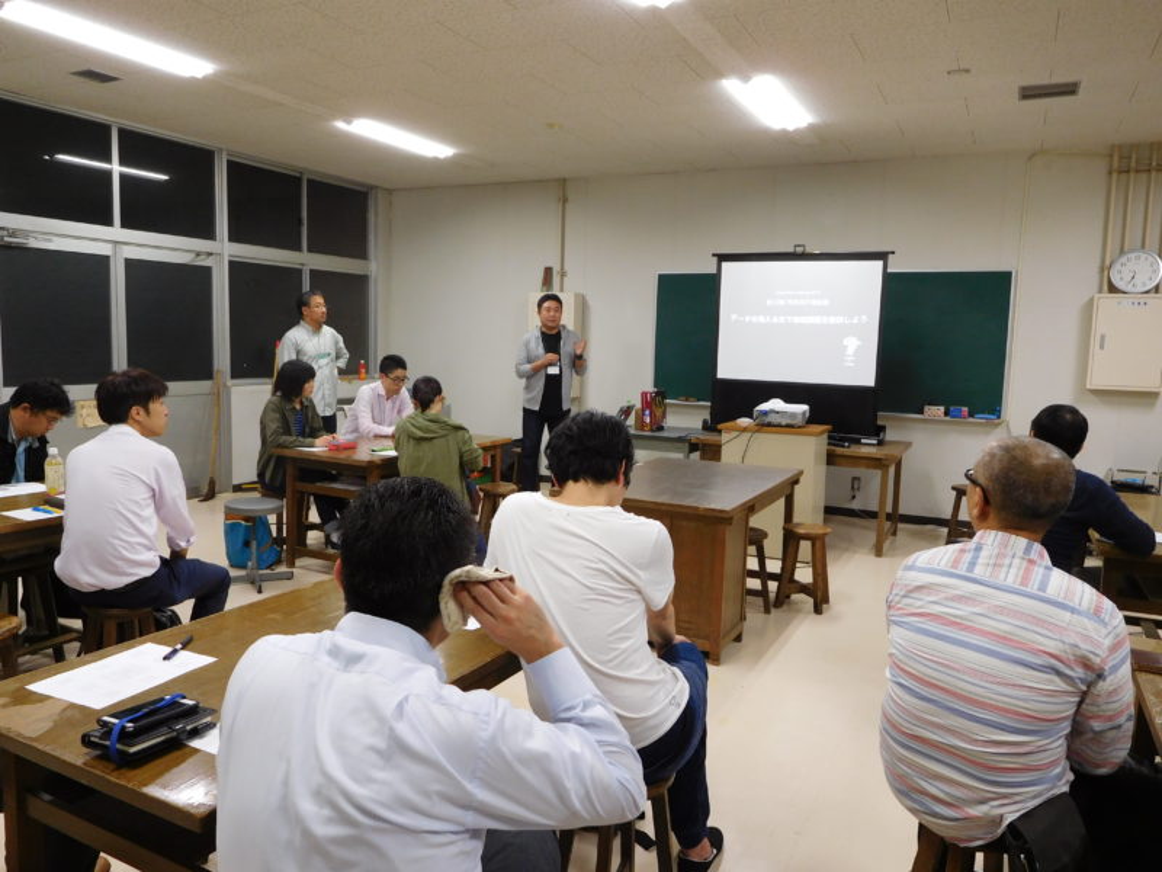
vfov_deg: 54.9
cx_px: 581
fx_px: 839
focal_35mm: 25
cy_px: 436
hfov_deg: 69.4
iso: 200
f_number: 3.4
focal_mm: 4.5
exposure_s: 1/30
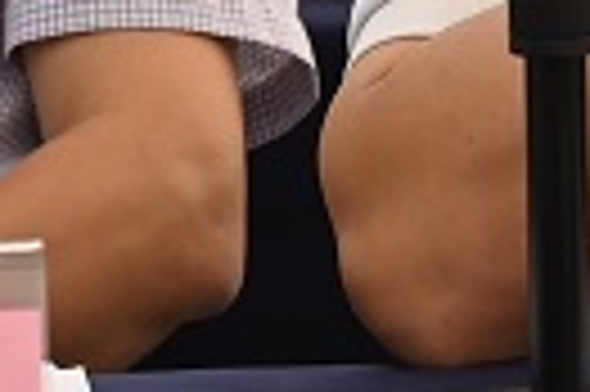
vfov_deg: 2.6
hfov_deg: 3.9
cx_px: 1117
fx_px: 8528
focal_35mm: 521
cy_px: -471
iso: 1000
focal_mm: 57
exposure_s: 1/125
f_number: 4
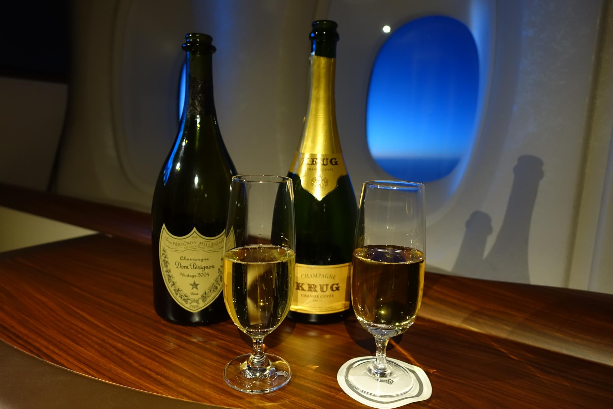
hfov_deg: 73.7
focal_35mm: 24
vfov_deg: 53.1
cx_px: 306
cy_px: 204
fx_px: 409
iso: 800
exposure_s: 1/13
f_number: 1.8
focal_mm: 8.8
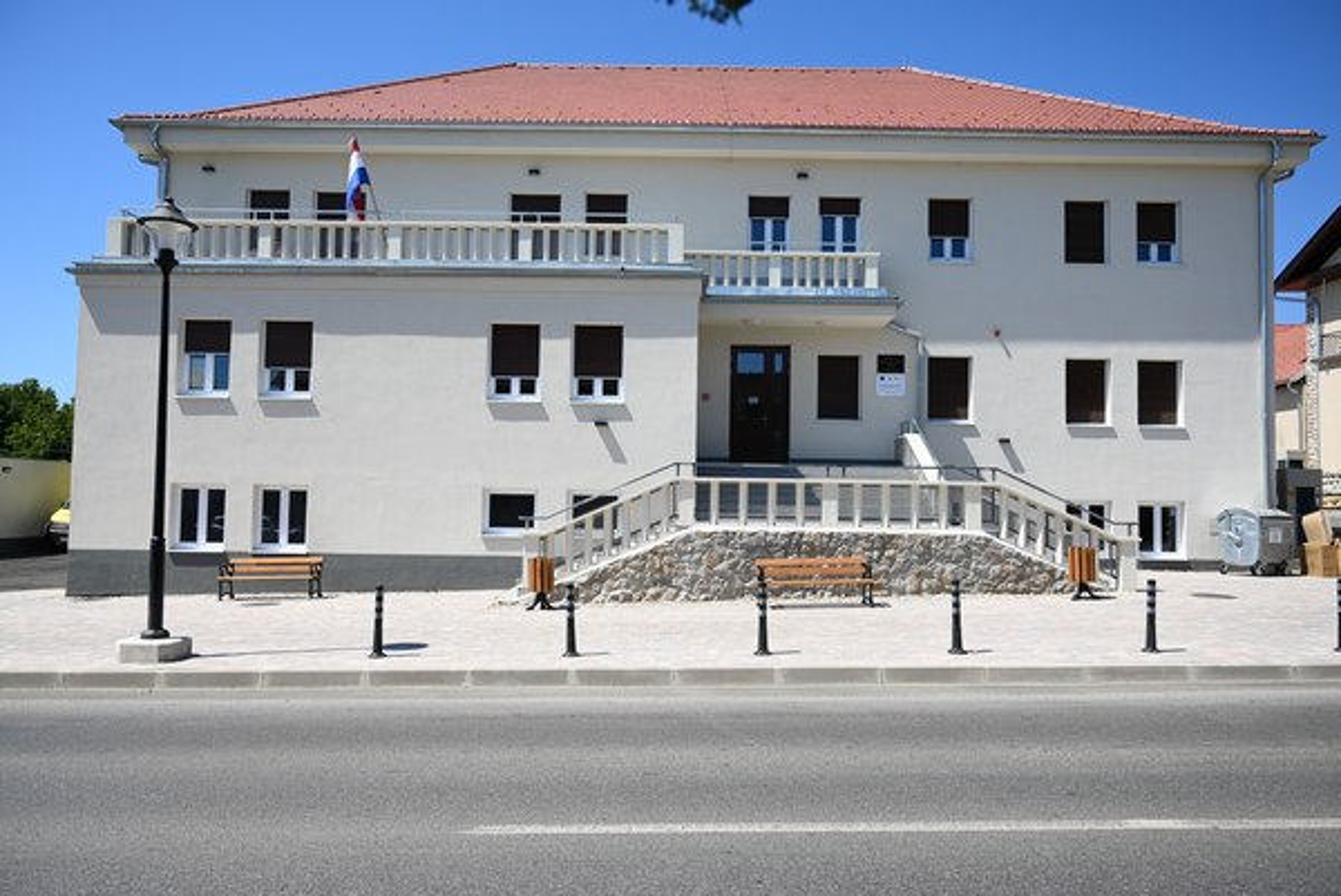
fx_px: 969
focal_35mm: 26
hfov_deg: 69.4
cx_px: 670
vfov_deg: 49.6
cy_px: 448
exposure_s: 1/1000
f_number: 5
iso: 160
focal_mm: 26
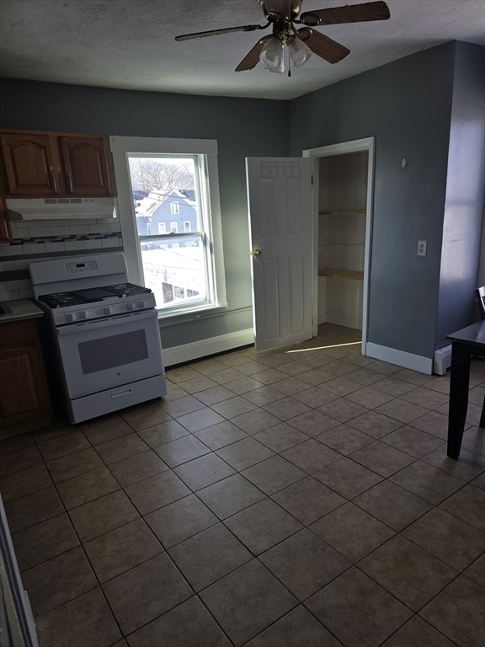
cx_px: 242
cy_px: 324
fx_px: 430
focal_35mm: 23
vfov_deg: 73.9
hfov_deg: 58.9
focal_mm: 6.3
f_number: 1.7
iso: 12
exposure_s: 1/120
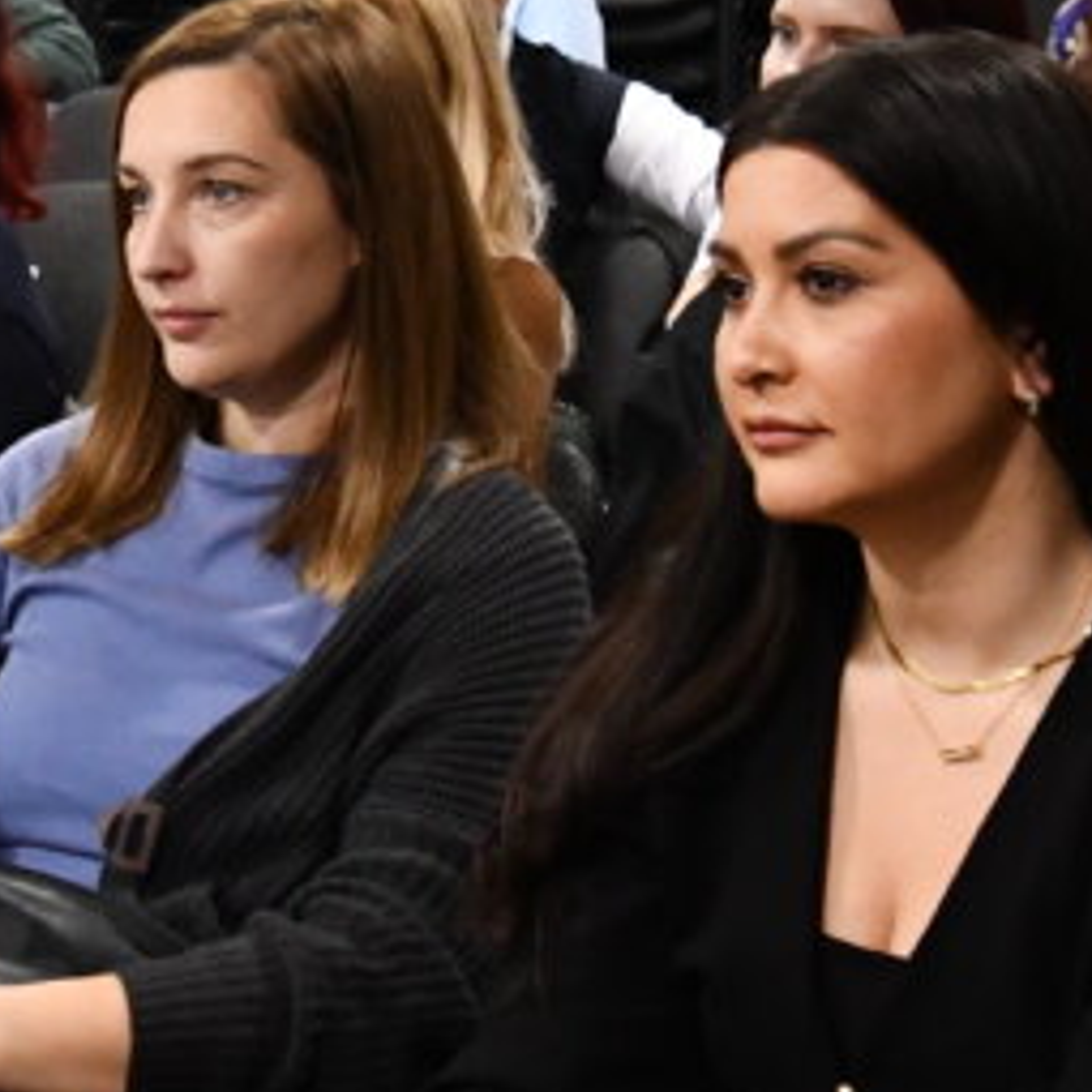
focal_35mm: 116
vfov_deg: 14.9
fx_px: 4140
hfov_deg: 14.8
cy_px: 152
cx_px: 13
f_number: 4.5
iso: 3200
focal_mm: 23
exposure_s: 1/80
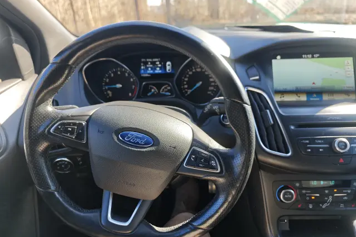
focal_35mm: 24
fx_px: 237
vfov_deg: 53.1
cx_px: 178
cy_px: 114
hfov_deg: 73.8
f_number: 2
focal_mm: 8.72
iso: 250
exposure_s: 1/559
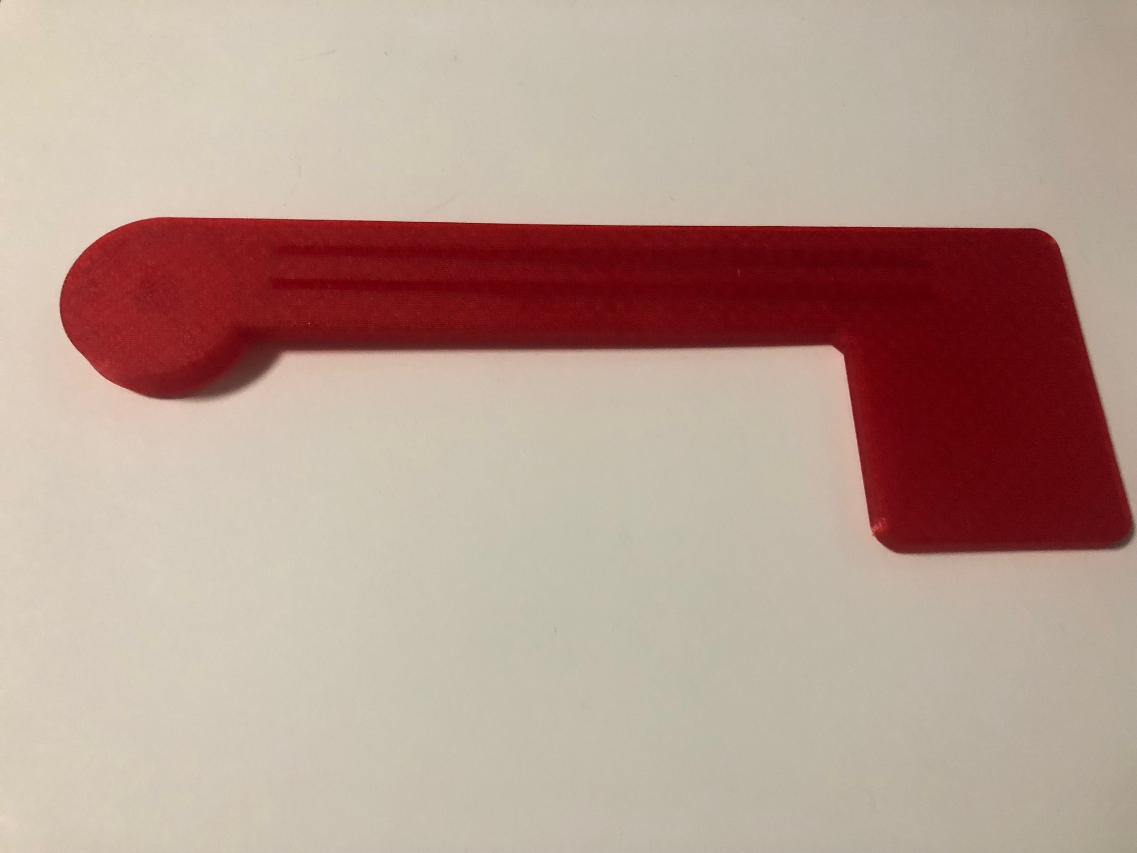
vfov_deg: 49.7
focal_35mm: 28
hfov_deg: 63.4
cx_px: 568
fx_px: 920
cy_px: 426
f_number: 1.8
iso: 80
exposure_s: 1/15
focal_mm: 4
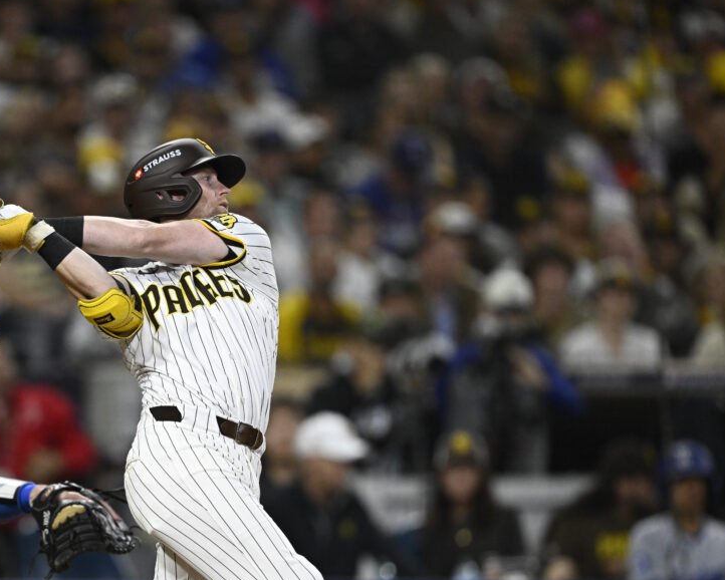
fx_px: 13608
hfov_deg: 3.1
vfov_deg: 2.4
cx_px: 212
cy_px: 398
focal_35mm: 634
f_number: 2.8
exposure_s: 1/3200
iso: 3200
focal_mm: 400
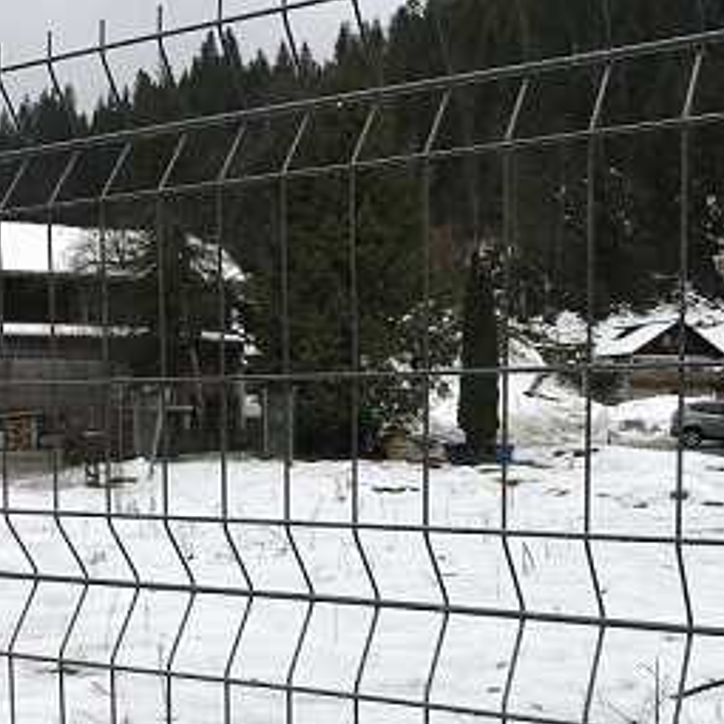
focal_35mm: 47
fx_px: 1112
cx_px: 368
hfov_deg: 36.1
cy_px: 512
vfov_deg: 35.5
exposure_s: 1/288
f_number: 1.8
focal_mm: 3.99
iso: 20
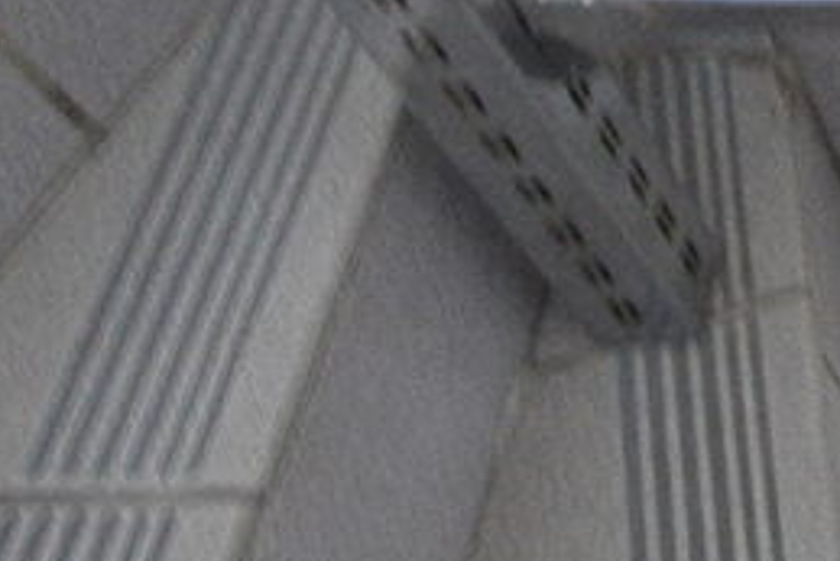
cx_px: 1605
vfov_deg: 13.8
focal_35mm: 90
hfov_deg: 17.3
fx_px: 2108
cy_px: -402
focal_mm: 13
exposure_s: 1/4
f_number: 10
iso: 3200
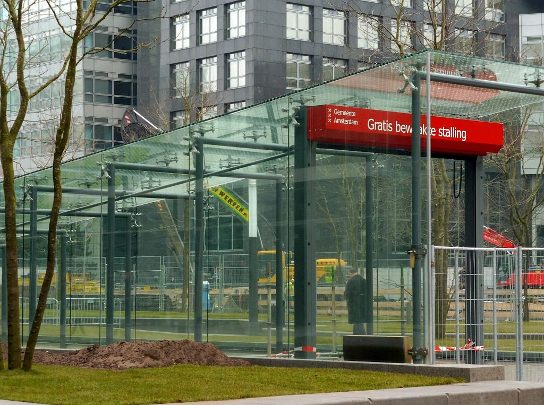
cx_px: 272
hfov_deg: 19.3
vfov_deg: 14.4
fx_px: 1599
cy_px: 202
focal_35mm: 102
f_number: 5.3
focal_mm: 18.2
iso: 100
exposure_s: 1/80
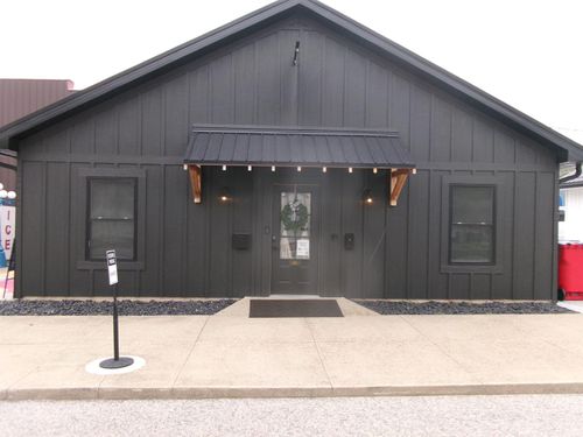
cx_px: 292
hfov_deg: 63.4
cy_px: 218
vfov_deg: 49.7
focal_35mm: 28
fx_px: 472
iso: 100
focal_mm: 5.1
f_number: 3.9
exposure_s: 1/180
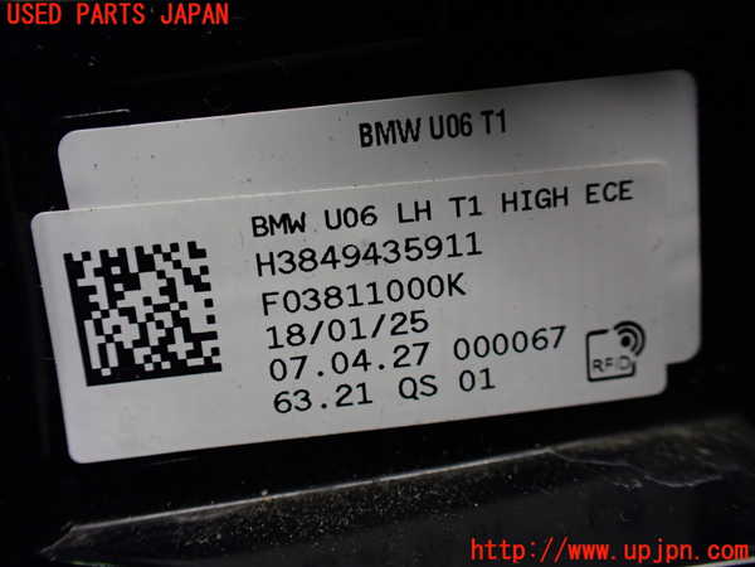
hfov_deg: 60.0
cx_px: 378
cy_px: 284
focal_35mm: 30
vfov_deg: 46.8
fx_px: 654
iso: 320
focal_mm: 5.4
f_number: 2.3
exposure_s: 1/125
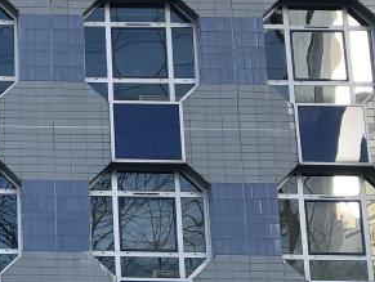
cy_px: 245
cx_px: -119
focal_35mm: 123
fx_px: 1334
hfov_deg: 15.2
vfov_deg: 12.0
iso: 20
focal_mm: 3.99
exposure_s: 1/585
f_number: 1.8
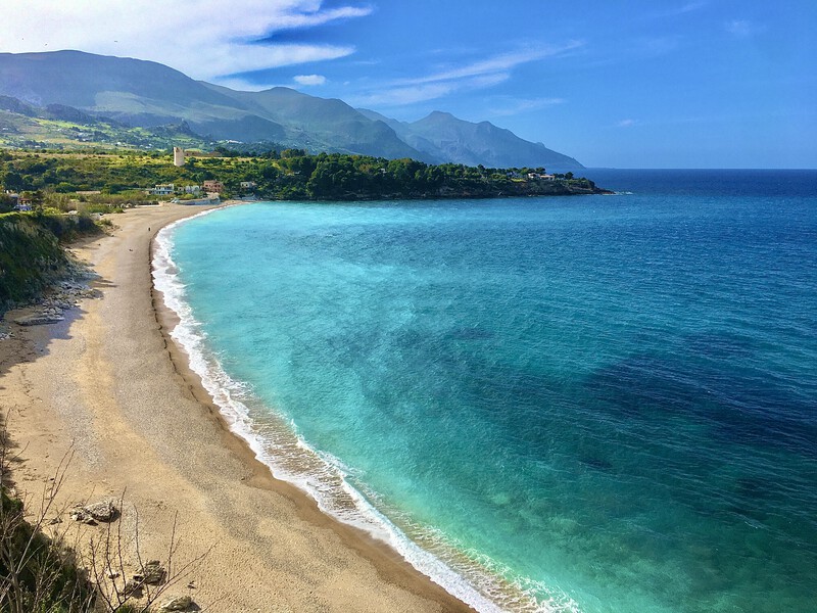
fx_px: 684
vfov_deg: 48.2
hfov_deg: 61.7
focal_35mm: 29
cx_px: 408
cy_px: 306
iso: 25
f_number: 2.2
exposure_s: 1/1972
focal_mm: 4.15
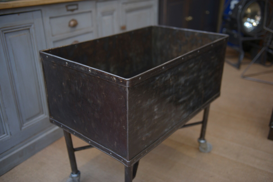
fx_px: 273
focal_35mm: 36
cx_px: 136
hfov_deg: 53.1
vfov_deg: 36.9
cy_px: 91
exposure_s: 1/50
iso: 320
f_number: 2.8
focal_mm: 36
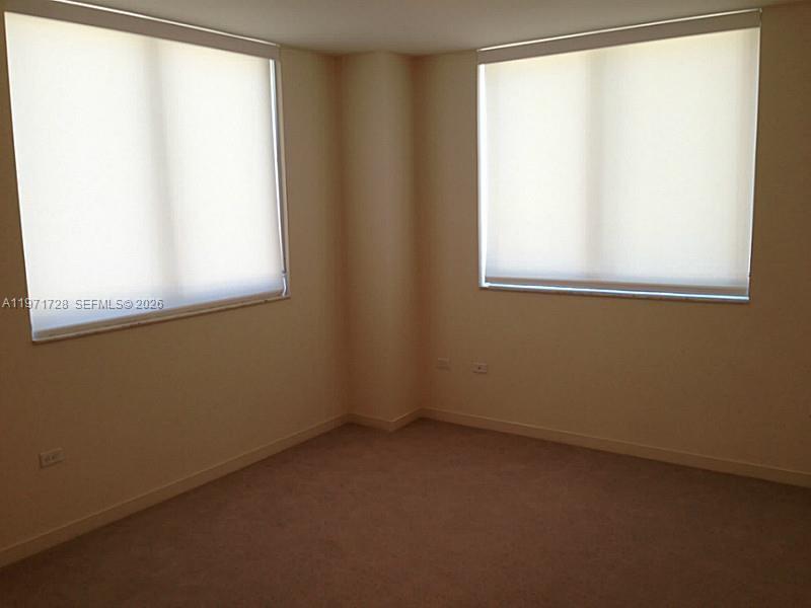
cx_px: 406
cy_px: 304
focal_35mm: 33
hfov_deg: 55.4
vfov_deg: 42.9
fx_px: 773
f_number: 2.4
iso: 50
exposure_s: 1/24
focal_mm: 4.12
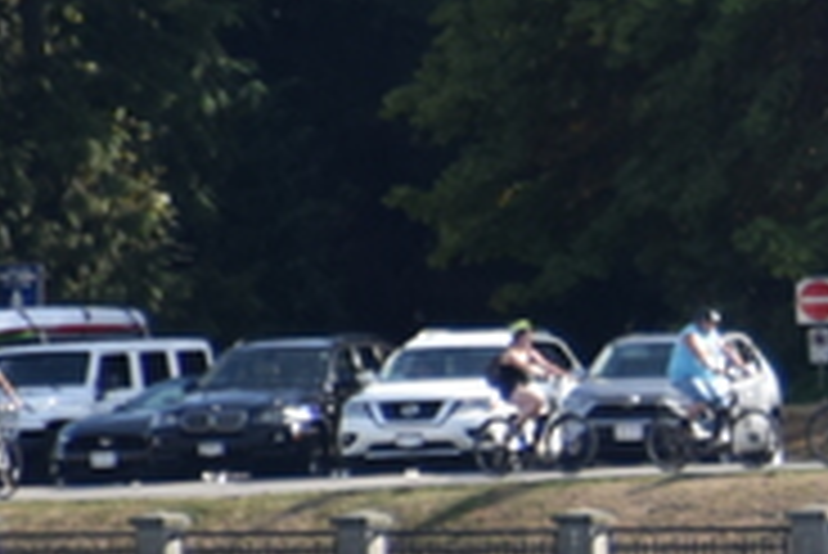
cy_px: 248
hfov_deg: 1.0
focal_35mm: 2089
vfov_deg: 0.7
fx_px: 48083
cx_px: 2066
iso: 250
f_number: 5.6
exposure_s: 1/640
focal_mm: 300
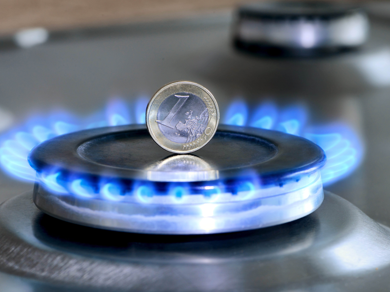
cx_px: 170
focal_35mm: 115
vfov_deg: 12.9
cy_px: 147
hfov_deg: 17.1
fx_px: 1296
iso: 500
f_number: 11
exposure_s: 1.6
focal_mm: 105
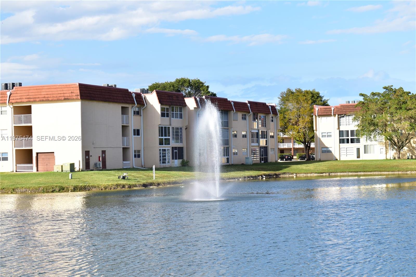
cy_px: 138
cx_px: 208
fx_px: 953
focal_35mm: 82
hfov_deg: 24.6
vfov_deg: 16.5
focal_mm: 55
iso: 100
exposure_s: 1/200
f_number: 7.1
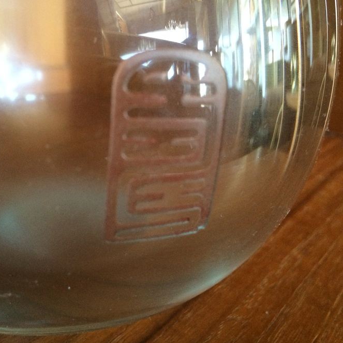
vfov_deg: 46.0
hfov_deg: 46.0
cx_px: 154
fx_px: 404
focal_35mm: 36
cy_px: 174
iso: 320
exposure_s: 1/20
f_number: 2.2
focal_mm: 4.12
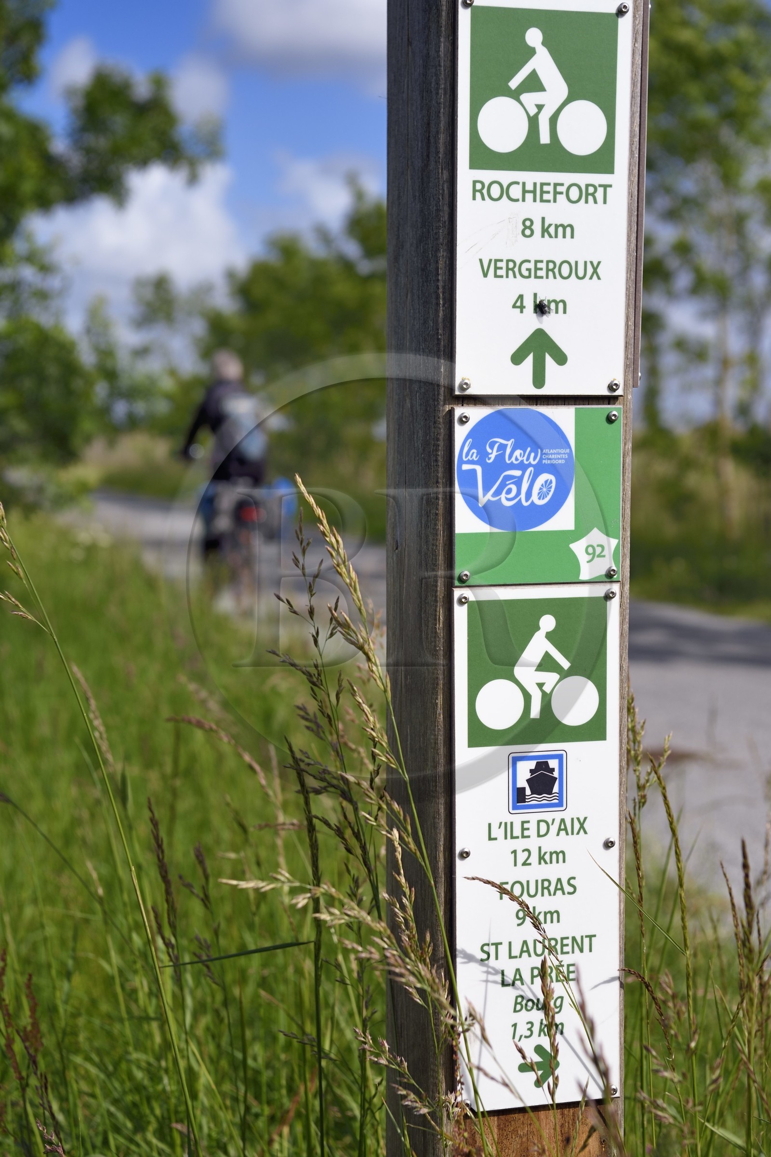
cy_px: 578
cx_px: 386
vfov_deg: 38.2
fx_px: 1670
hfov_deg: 26.0
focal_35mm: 52
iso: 200
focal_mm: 52
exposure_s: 1/2500
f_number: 5
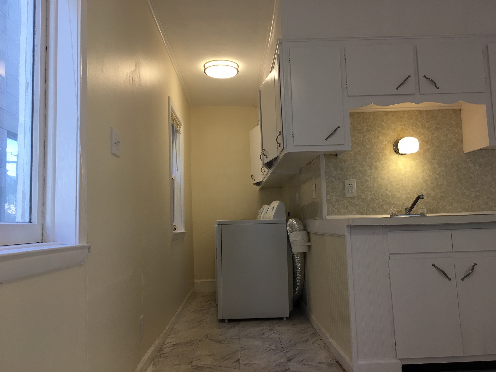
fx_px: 416
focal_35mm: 29
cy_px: 186
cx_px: 248
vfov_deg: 48.2
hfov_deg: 61.7
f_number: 2.2
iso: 25
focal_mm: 4.15
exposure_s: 1/40
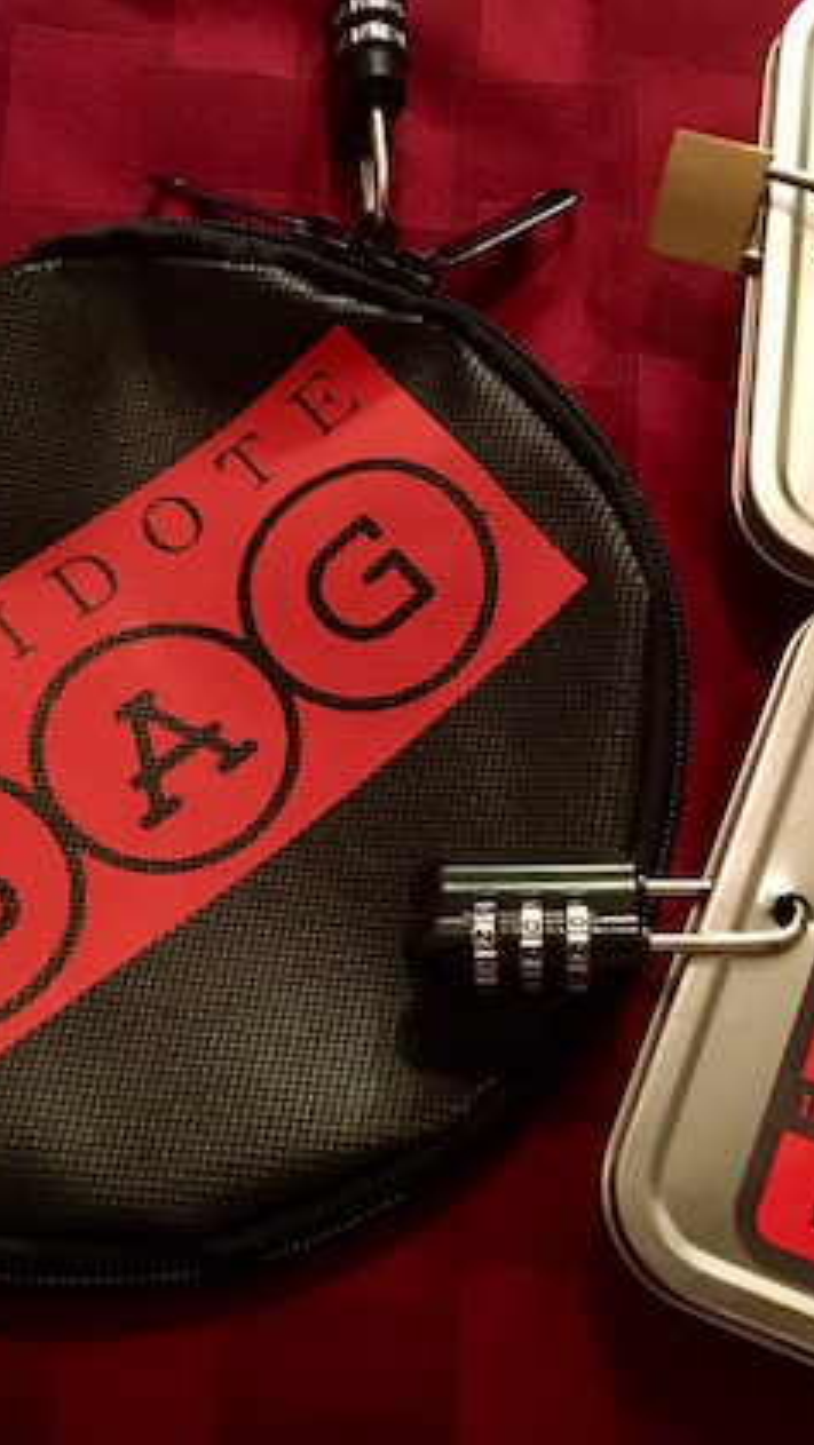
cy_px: 686
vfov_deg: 45.4
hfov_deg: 26.5
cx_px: 491
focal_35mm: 45
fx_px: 1726
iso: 320
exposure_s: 1/15
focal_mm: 4.15
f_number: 2.2
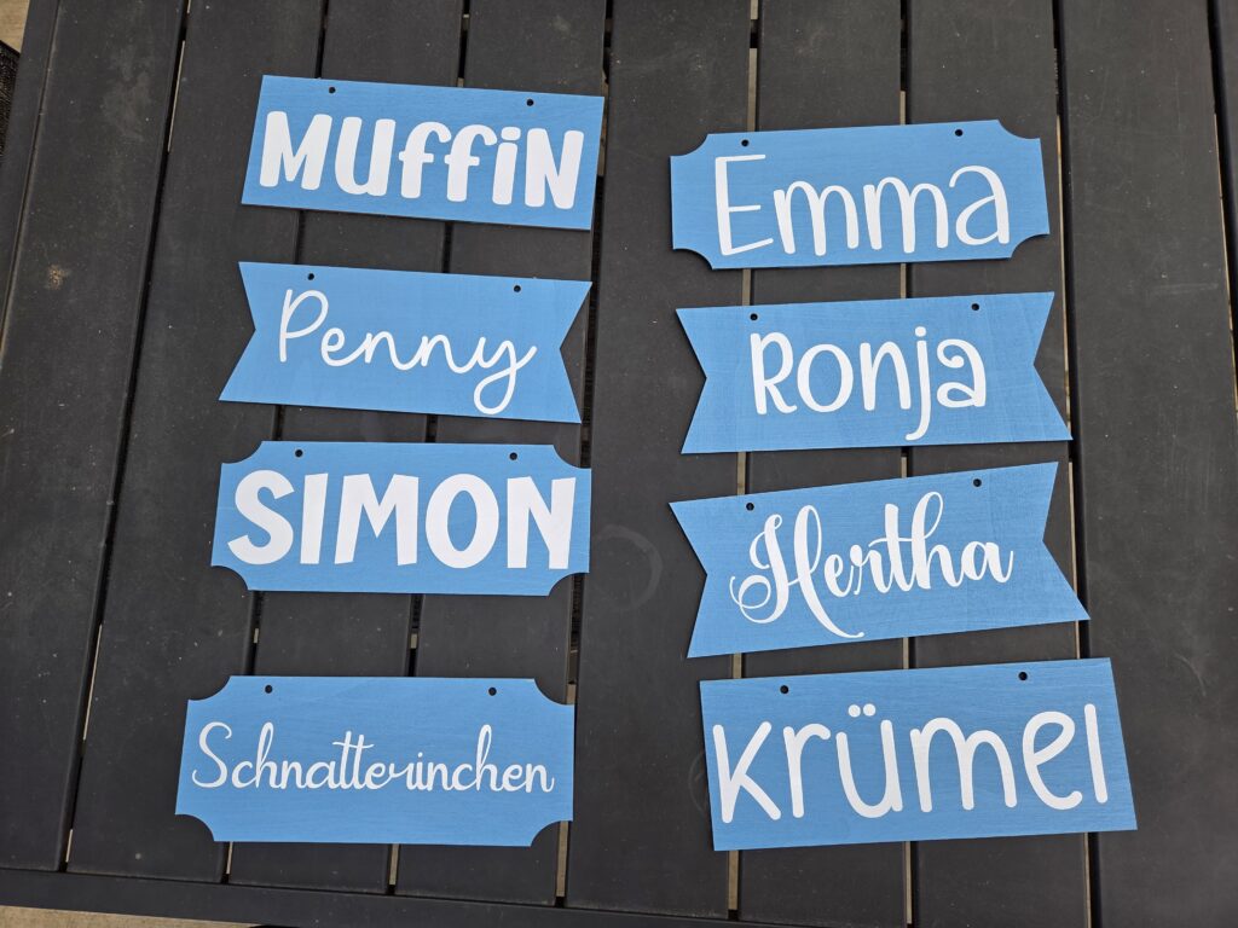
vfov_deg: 58.9
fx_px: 823
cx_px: 619
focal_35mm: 23
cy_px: 464
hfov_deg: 73.9
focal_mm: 5.4
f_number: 1.8
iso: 80
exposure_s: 1/965
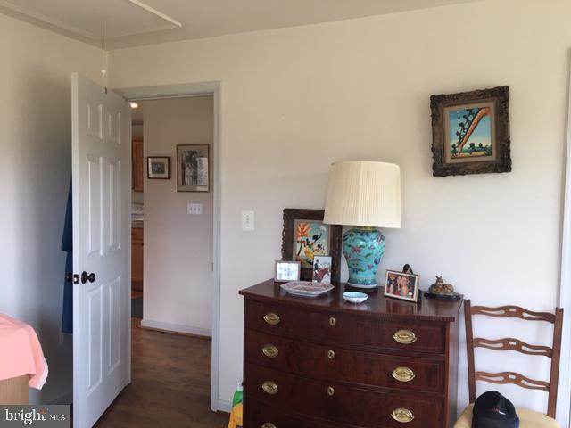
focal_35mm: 29
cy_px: 214
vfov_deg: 48.2
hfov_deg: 61.7
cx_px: 286
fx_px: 478
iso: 50
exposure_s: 1/30
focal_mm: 4.15
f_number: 2.2
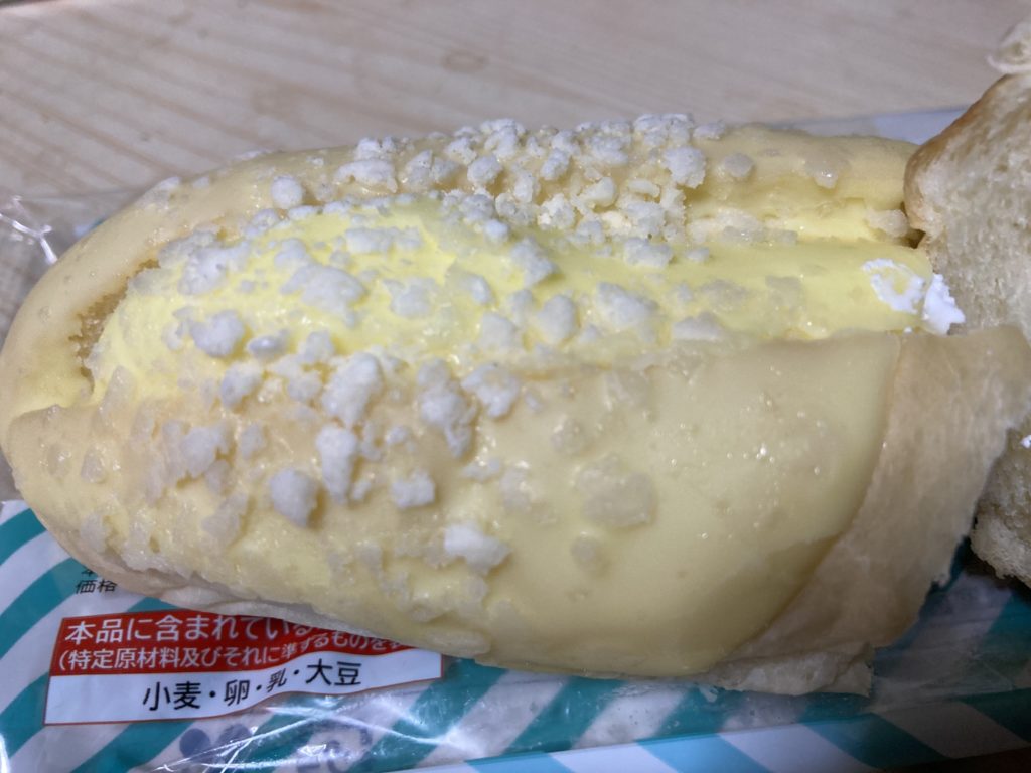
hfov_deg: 63.4
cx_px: 516
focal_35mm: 28
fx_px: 834
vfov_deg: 49.7
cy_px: 386
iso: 80
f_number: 1.8
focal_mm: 3.99
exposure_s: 1/50
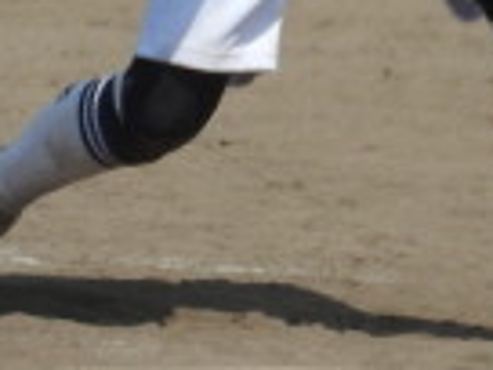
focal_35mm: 1328
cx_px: 355
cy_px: -91
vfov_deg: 1.1
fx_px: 18913
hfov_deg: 1.5
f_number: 5.5
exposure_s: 1/500
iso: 100
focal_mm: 53.7
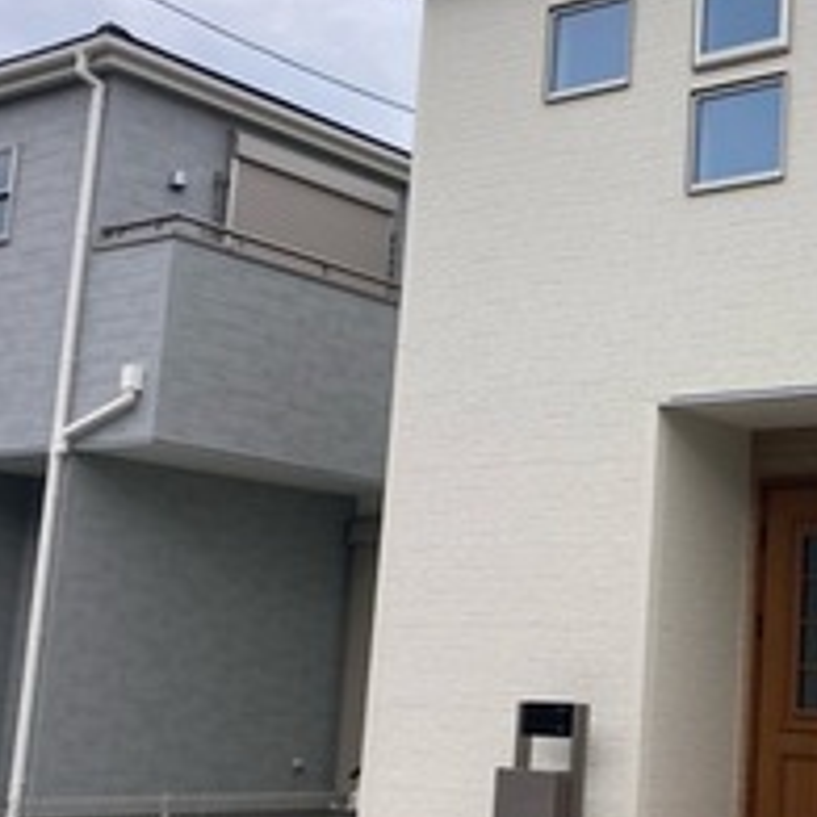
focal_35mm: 61
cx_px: 763
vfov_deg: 28.2
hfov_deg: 27.0
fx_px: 1629
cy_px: 427
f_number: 1.8
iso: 20
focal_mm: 3.99
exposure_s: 1/783
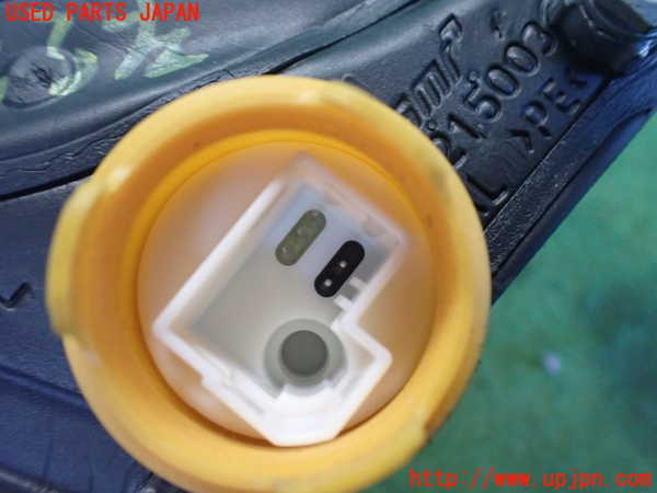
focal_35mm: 30
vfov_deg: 46.8
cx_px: 328
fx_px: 569
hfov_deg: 60.0
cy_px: 246
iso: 800
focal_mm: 5.4
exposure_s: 1/100
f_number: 2.3
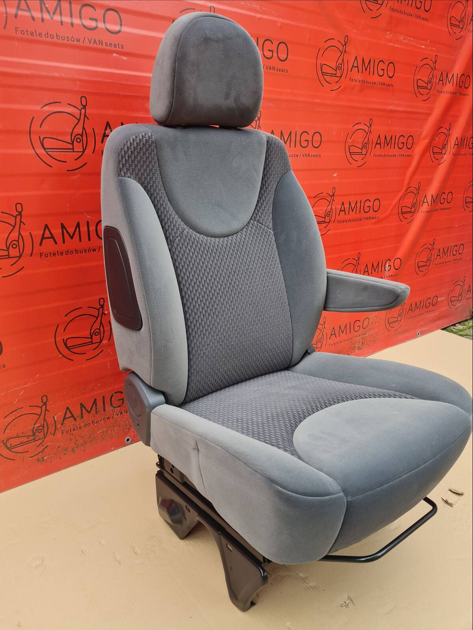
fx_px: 474
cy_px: 315
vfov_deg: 67.3
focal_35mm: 26
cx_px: 236
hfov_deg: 53.1
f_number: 1.8
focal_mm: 5.4
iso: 50
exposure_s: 1/165
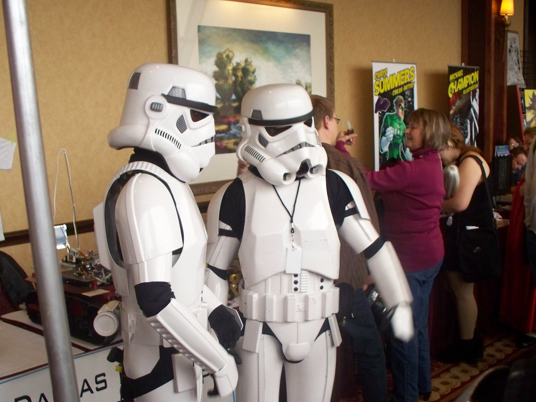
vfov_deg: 30.8
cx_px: 251
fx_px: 728
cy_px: 239
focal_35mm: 47
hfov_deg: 40.4
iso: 250
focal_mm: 7.54
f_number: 2.8
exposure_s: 1/60
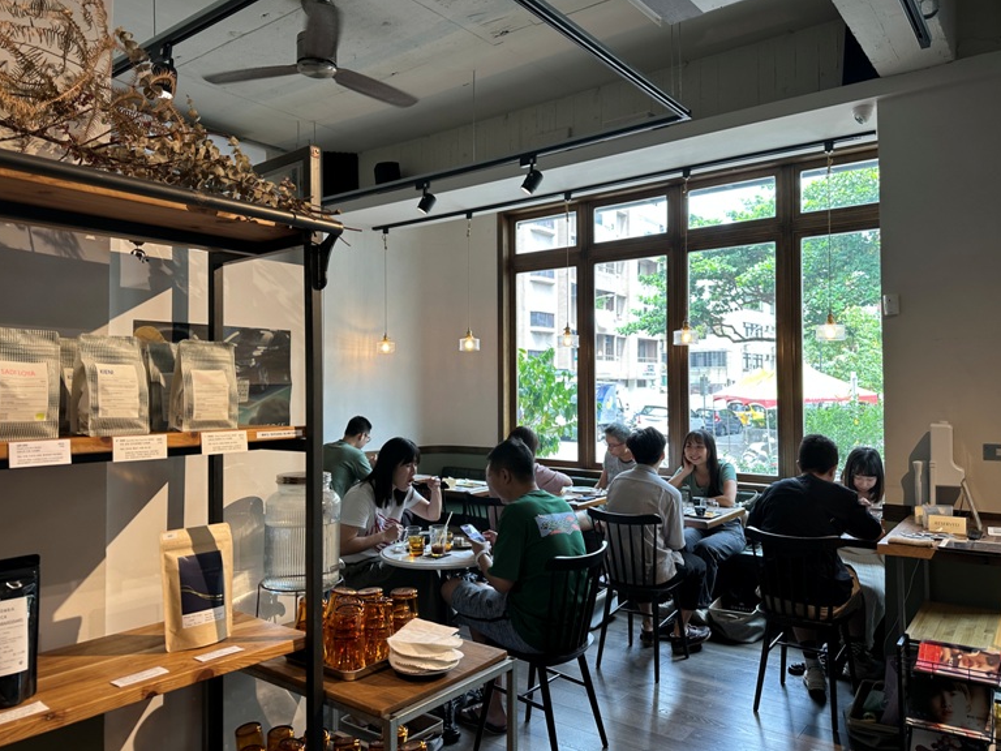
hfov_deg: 69.4
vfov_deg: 54.9
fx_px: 723
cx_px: 515
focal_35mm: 25
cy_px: 364
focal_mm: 6.86
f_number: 1.78
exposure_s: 1/121
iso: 80
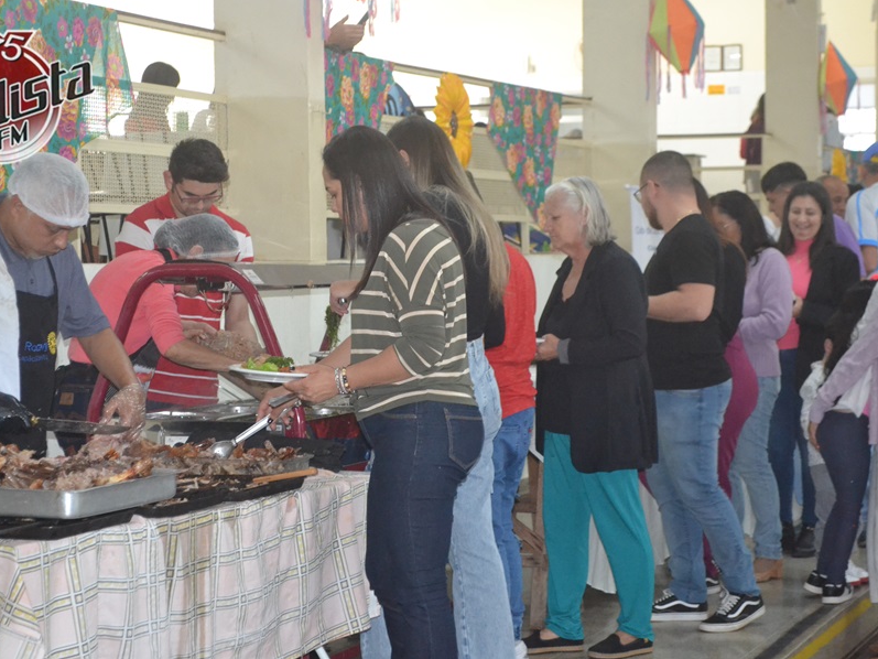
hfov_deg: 21.9
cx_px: 394
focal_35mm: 90
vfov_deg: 16.5
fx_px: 2272
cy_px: 330
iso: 3200
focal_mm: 55
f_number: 5.6
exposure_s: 1/60
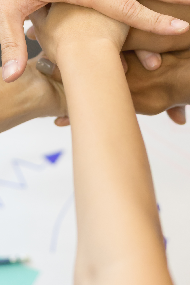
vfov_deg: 14.3
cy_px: -5
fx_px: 1117
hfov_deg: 9.7
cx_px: 98
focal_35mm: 141
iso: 400
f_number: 2.8
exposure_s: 1/160
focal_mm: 50
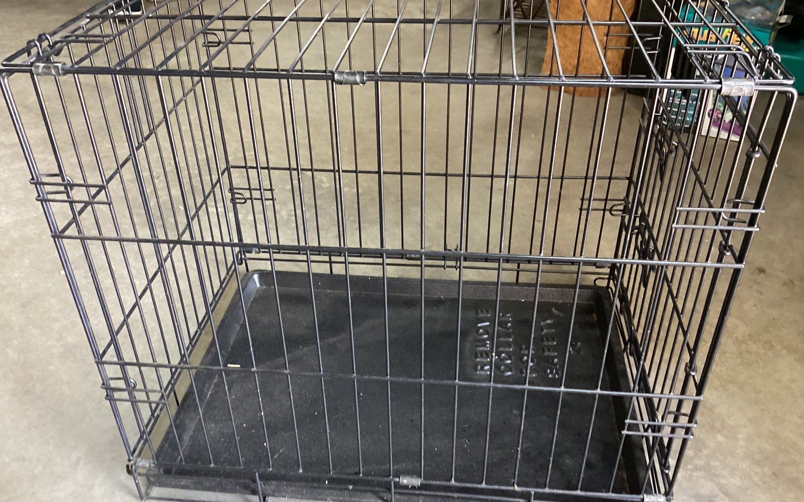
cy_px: 286
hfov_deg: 58.1
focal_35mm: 33
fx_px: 723
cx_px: 401
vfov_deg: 38.2
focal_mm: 3.3
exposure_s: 1/33
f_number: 2.4
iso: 320
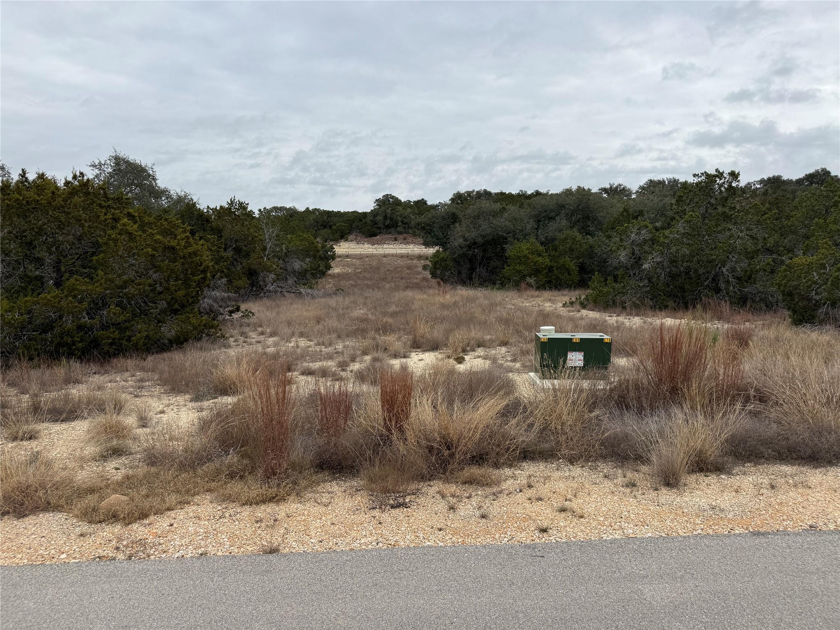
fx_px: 582
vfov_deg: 56.8
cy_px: 315
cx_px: 420
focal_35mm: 24
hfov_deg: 71.6
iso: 80
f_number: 1.78
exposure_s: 1/4167
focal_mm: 6.76
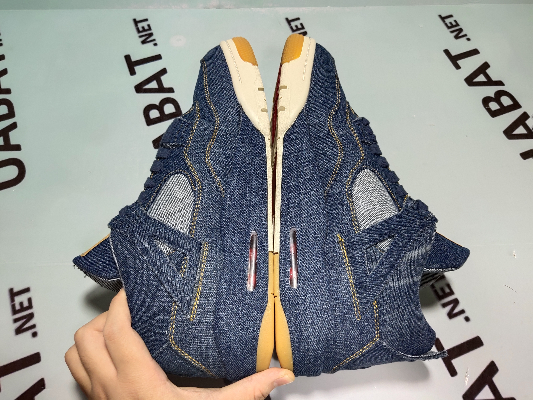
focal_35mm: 30
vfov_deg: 46.8
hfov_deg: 60.0
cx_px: 266
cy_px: 200
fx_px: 462
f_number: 1.79
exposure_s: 1/1041
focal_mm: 4.35
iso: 50
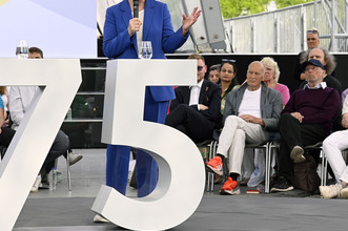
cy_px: 76
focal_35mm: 150
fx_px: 1449
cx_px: 138
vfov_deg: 9.1
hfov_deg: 13.7
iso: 2000
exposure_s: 1/1000
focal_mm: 110
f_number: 9
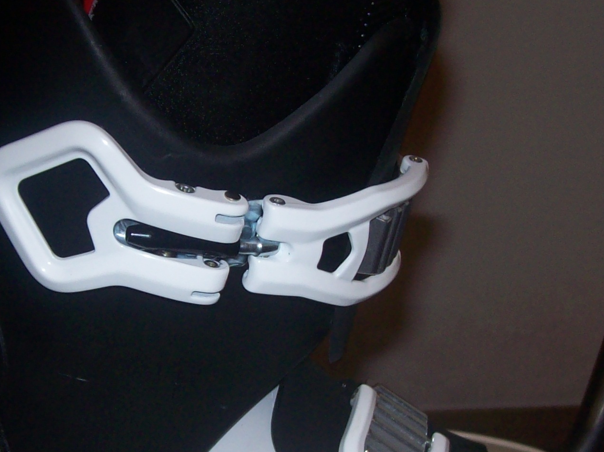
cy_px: 284
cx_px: 236
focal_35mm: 81
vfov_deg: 18.2
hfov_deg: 24.1
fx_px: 1413
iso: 80
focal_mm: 6
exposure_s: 1/64
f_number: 2.7
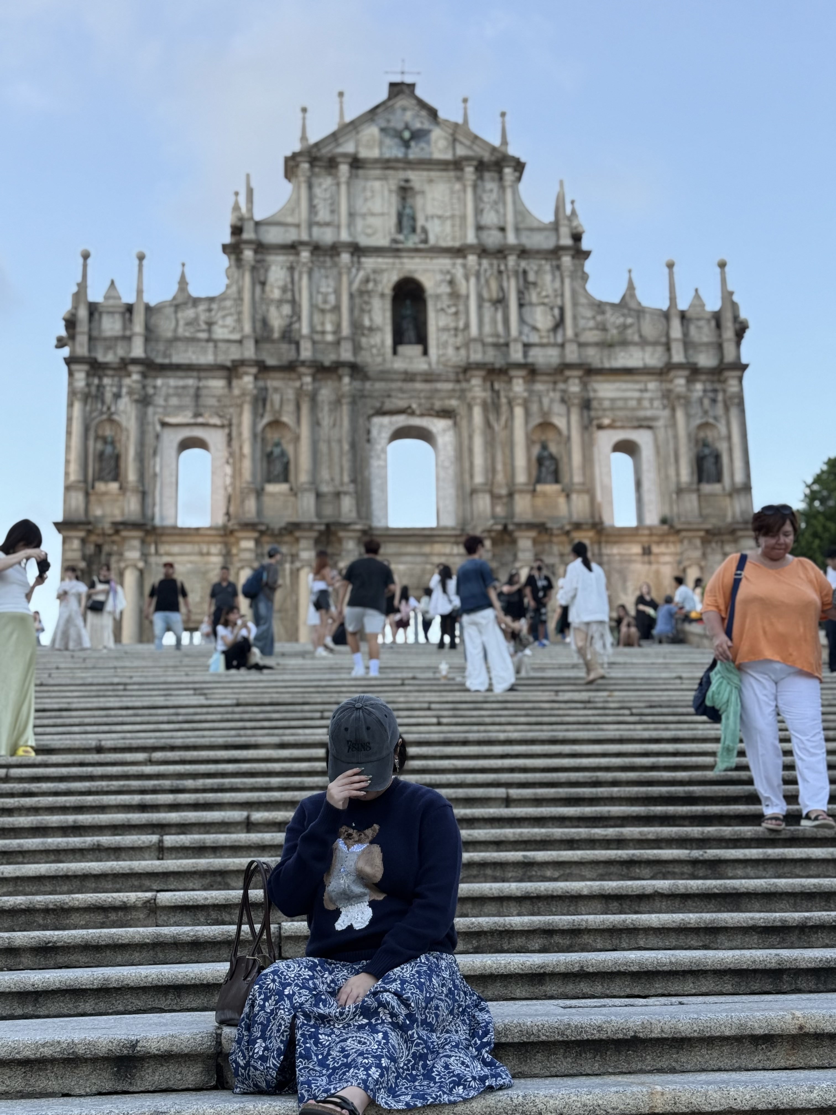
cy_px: 558
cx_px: 418
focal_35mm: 48
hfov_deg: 30.3
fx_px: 1546
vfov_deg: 39.7
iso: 200
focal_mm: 6.76
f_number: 1.78
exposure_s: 1/137
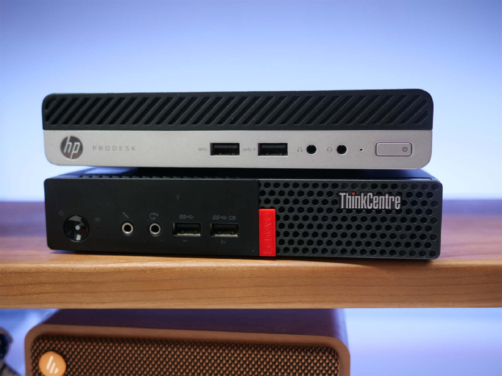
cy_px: 188
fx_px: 580
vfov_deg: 36.0
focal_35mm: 40
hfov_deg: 46.8
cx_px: 251
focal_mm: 20
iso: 320
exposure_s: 1/60
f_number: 2
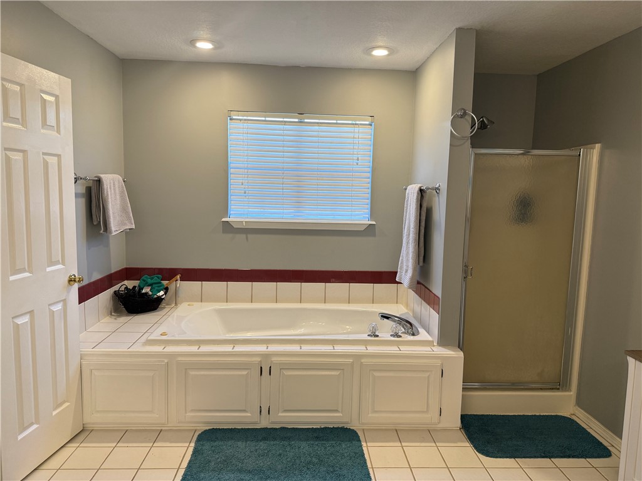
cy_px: 240
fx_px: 445
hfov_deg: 71.6
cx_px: 321
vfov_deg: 56.8
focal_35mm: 24
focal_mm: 6.76
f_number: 1.78
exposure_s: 1/120
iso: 160
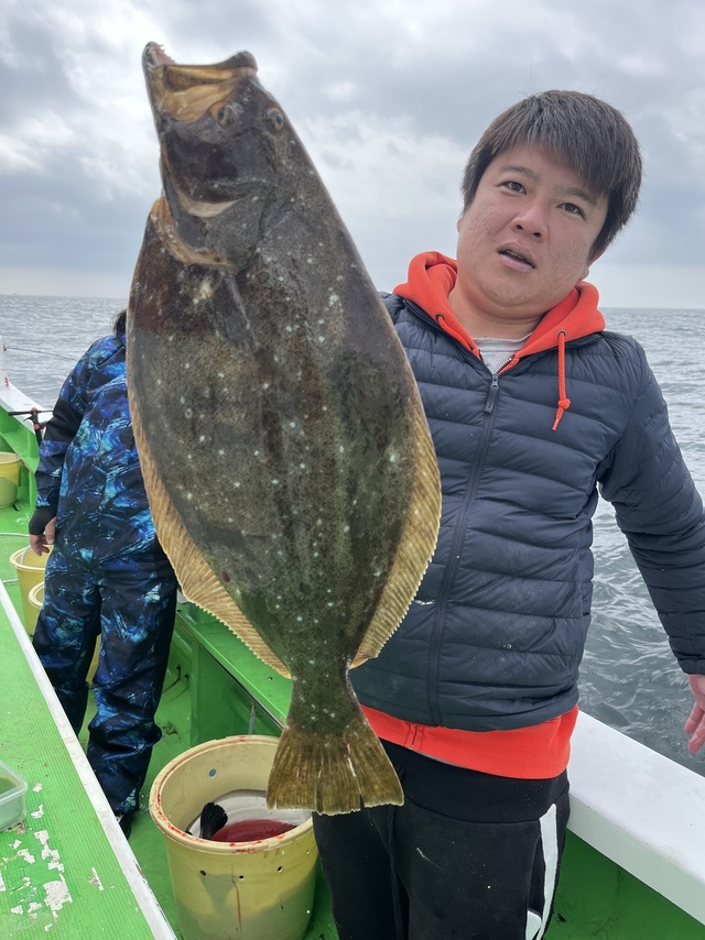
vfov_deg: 67.3
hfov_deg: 53.0
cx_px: 352
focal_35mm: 26
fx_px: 706
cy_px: 470
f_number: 1.6
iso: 50
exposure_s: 1/1056
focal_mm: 5.1
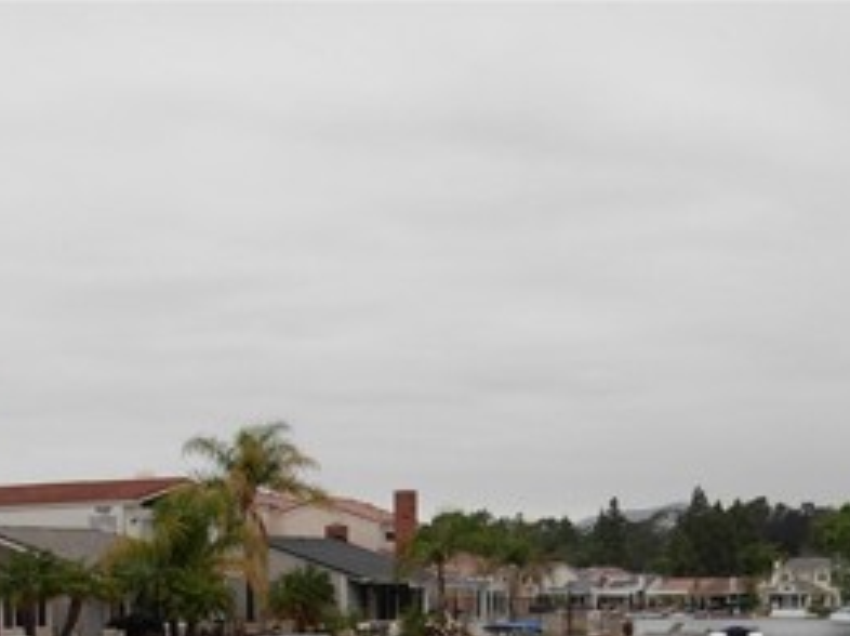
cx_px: 321
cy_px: 776
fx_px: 2282
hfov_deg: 21.1
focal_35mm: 93
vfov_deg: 15.3
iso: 79
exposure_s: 1/558
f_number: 2.9
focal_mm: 6.3
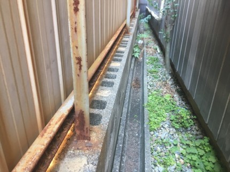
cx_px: 115
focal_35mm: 29
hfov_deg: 61.6
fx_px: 193
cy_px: 86
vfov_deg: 48.3
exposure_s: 1/30
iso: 32
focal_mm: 4.15
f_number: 2.2
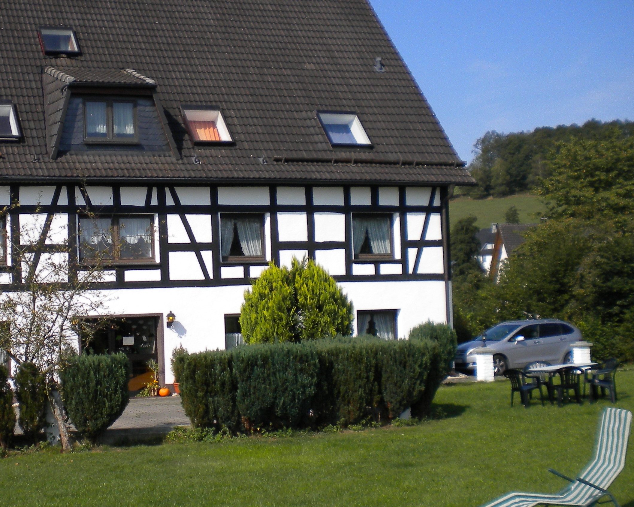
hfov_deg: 31.2
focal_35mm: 59
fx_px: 1107
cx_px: 129
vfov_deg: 25.8
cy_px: 295
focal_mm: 6.3
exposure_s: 1/838
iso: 80
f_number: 4.6
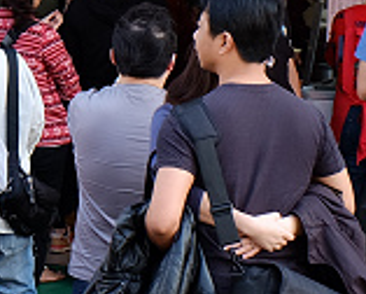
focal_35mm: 167
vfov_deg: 9.1
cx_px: -173
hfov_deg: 11.1
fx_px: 1811
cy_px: -104
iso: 200
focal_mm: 23.2
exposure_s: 1/38
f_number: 8
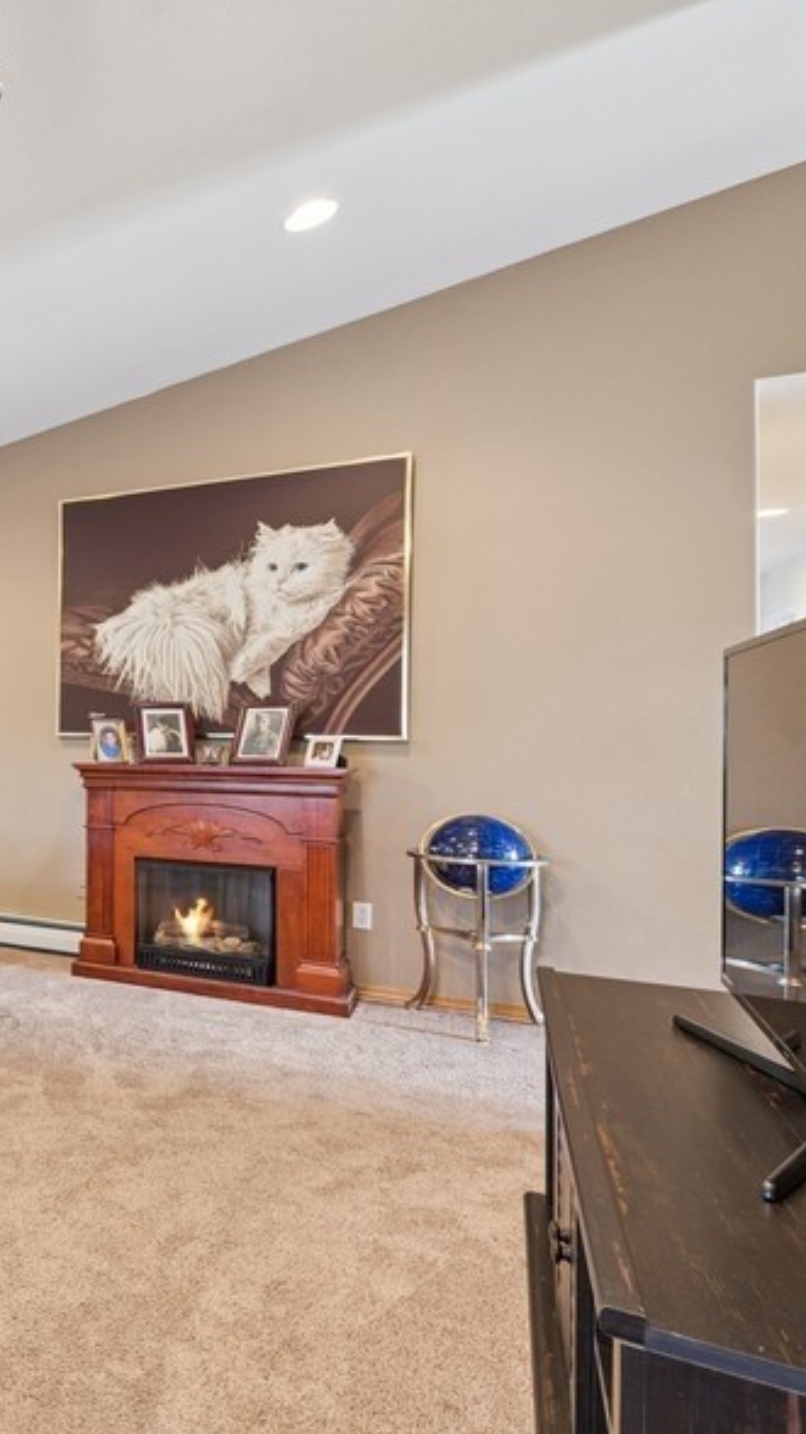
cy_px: 713
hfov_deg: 34.9
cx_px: -217
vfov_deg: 76.3
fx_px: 913
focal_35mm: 24
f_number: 6.3
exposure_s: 1/2
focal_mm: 10
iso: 100
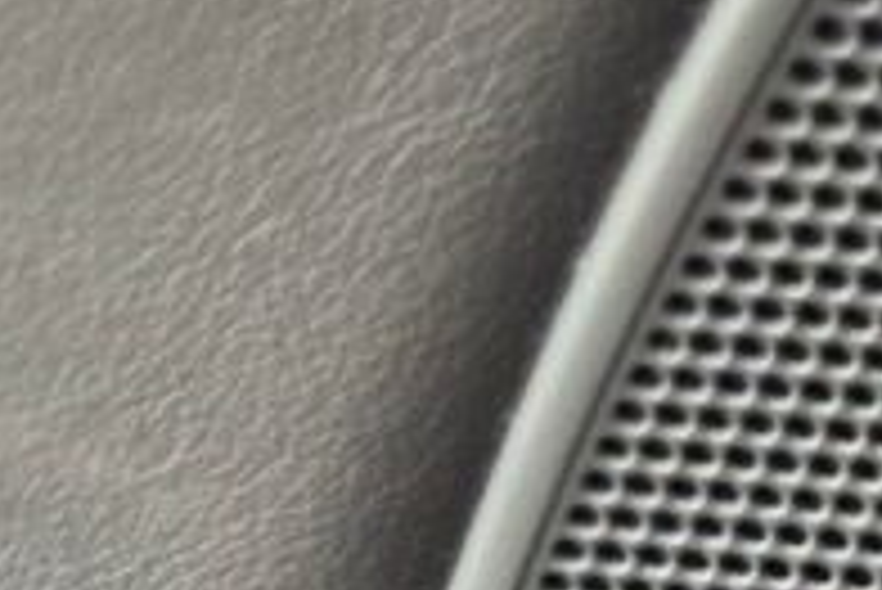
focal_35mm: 125
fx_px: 3065
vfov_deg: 9.9
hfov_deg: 12.5
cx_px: 2182
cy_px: 1333
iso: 200
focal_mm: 5.4
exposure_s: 1/180
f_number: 1.8
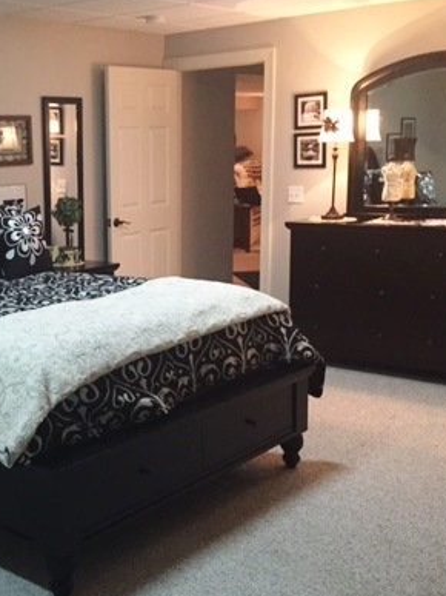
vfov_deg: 39.7
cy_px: 311
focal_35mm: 48
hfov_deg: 29.4
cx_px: 74
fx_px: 825
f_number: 2.2
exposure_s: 1/15
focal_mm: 4.15
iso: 250
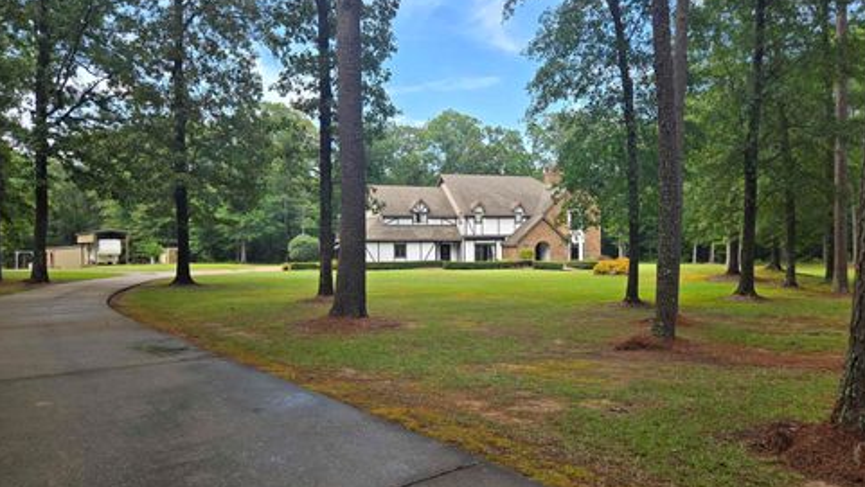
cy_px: 255
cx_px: 446
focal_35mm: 26
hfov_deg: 71.9
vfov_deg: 44.4
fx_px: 597
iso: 25
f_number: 1.8
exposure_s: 1/500
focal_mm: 5.4
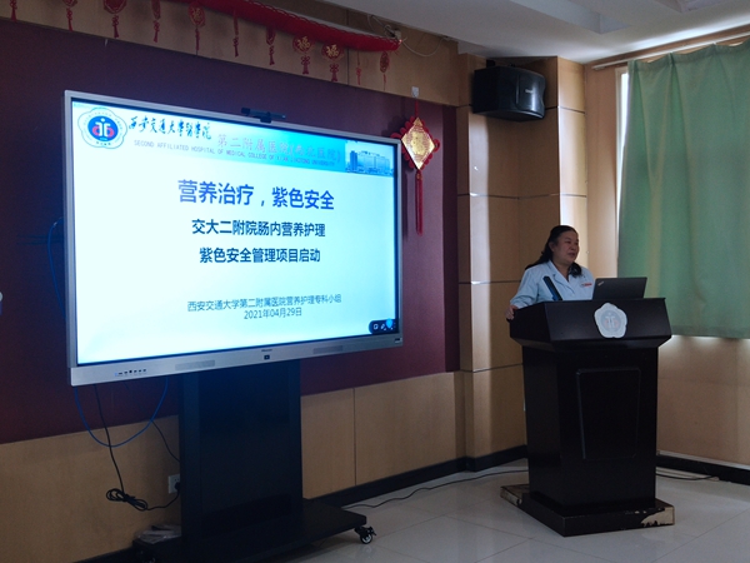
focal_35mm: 41
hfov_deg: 45.8
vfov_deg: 35.1
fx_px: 888
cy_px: 282
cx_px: 375
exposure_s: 1/50
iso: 248
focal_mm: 3.95
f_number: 1.8
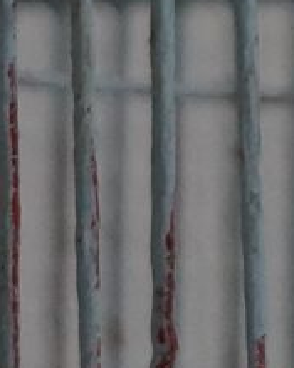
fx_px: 8403
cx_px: -119
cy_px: -425
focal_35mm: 772
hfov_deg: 2.0
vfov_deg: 2.5
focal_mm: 55
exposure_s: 1/100
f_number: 5.6
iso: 800
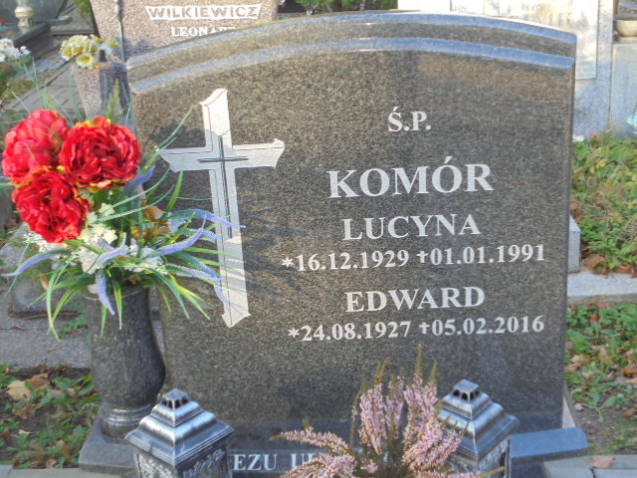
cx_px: 318
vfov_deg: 29.7
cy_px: 239
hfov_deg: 38.9
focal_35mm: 49
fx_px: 902
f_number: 4.8
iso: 100
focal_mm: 8.9
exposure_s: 1/30
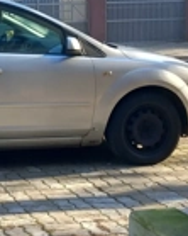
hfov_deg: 18.8
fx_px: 529
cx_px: -51
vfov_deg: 24.6
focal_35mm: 76
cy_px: 37
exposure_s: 1/120
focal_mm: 4
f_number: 1.8
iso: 32
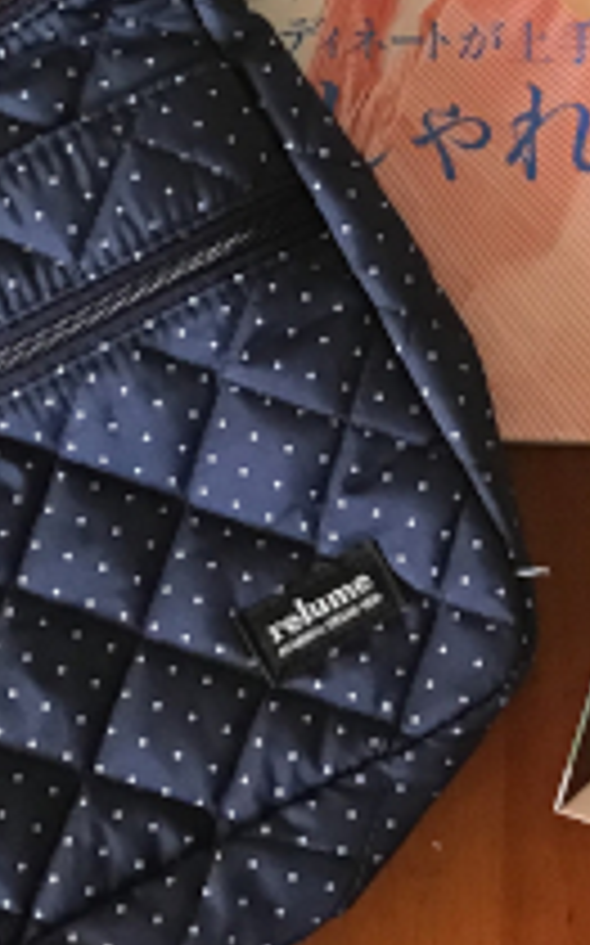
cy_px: 194
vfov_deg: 21.8
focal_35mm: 94
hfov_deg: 13.9
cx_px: 419
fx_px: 2422
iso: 200
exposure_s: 1/24
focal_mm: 3.3
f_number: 2.4
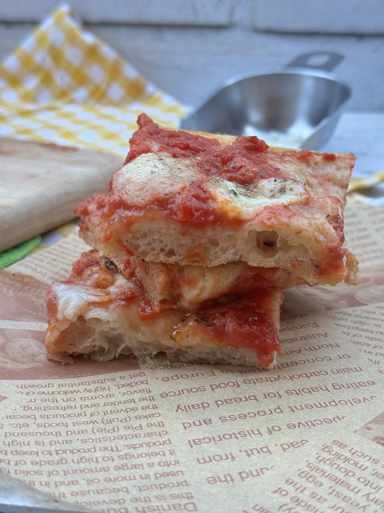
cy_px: 256
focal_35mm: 48
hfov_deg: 30.3
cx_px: 192
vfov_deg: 39.7
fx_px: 710
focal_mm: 6.76
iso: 125
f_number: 1.78
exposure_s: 1/60
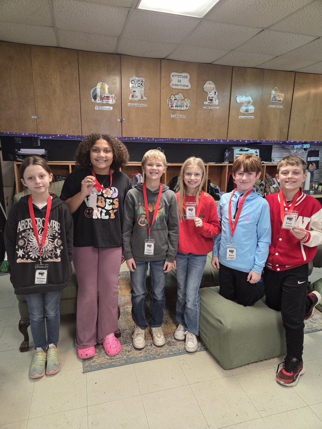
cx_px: 161
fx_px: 285
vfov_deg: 73.9
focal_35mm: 23
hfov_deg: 58.9
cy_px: 214
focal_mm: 5.4
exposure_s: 1/120
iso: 500
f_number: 1.8
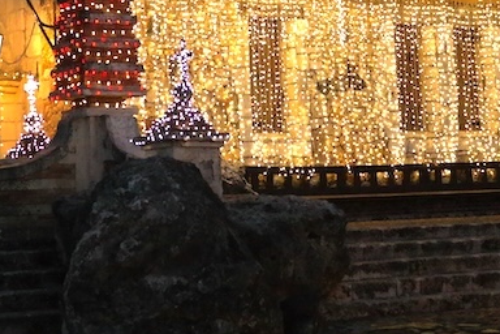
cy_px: -50
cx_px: 214
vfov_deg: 13.0
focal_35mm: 103
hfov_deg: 19.8
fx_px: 1430
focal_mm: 22
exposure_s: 1/40
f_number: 4
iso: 1600
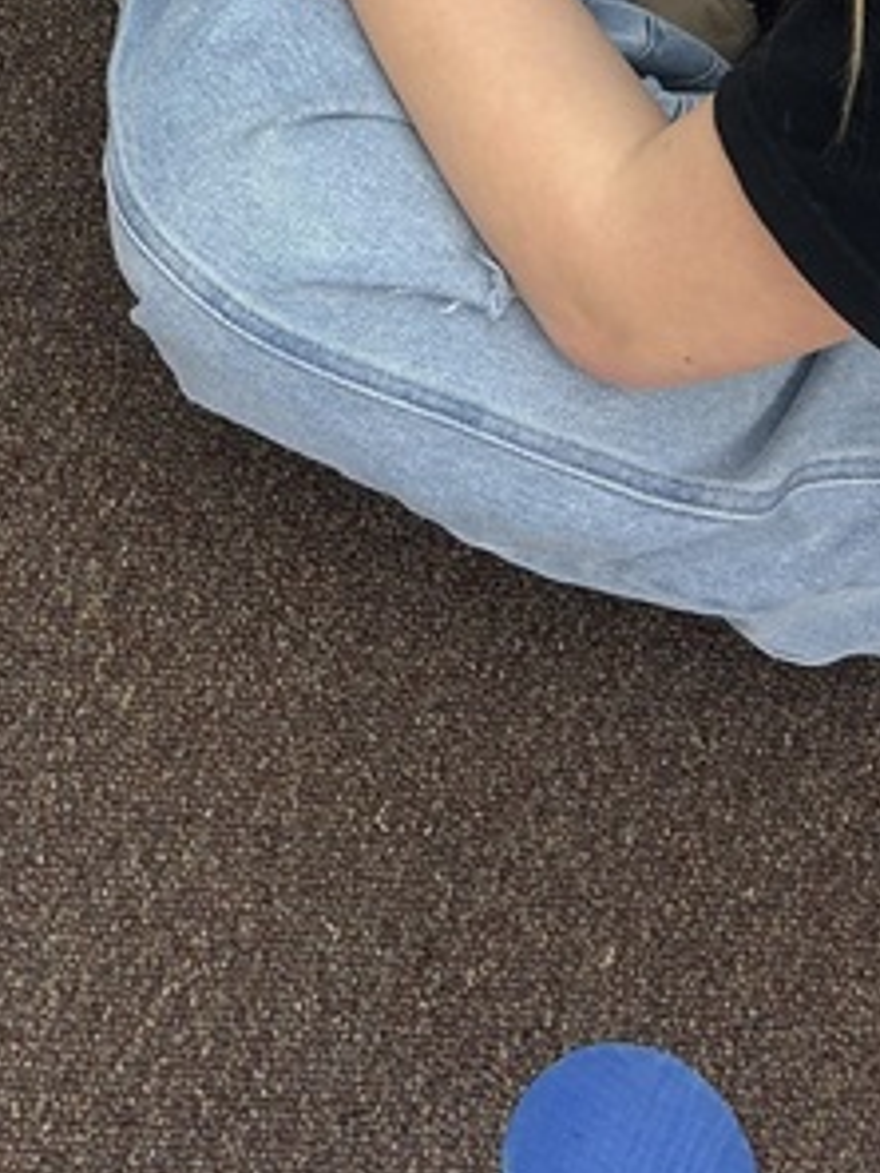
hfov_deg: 16.1
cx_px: 24
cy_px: -428
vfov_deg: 19.7
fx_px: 3051
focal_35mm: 90
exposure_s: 1/60
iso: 64
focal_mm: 5.7
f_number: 1.5
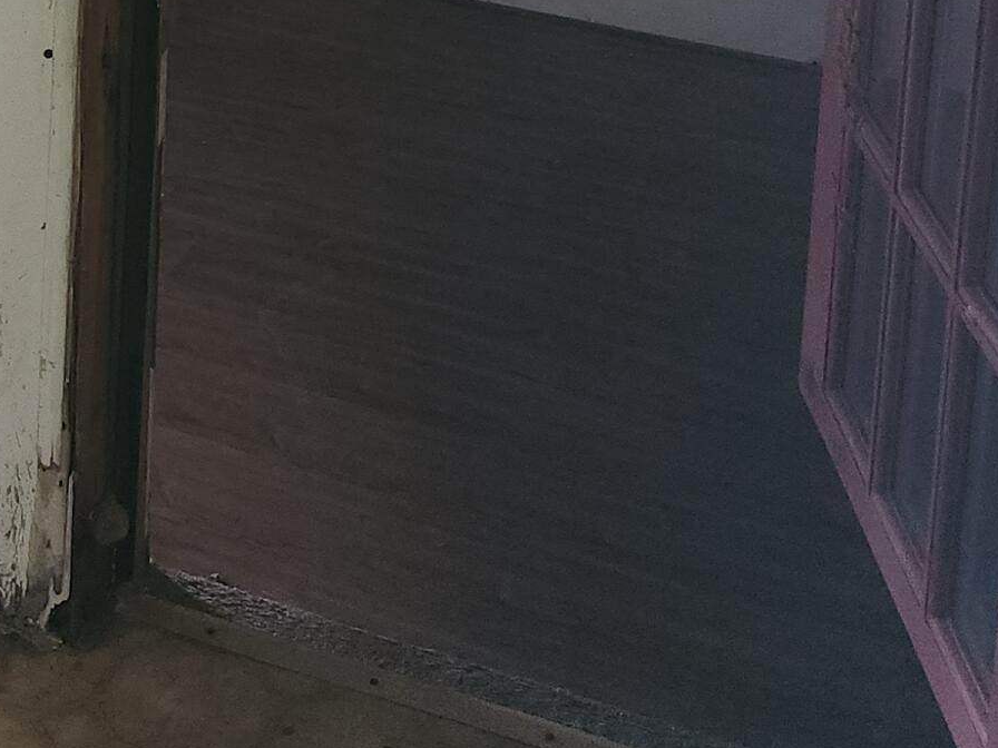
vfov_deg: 17.3
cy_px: -364
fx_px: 2220
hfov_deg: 24.1
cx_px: -18
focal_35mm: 77
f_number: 1.8
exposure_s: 1/21
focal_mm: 5.4
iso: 125
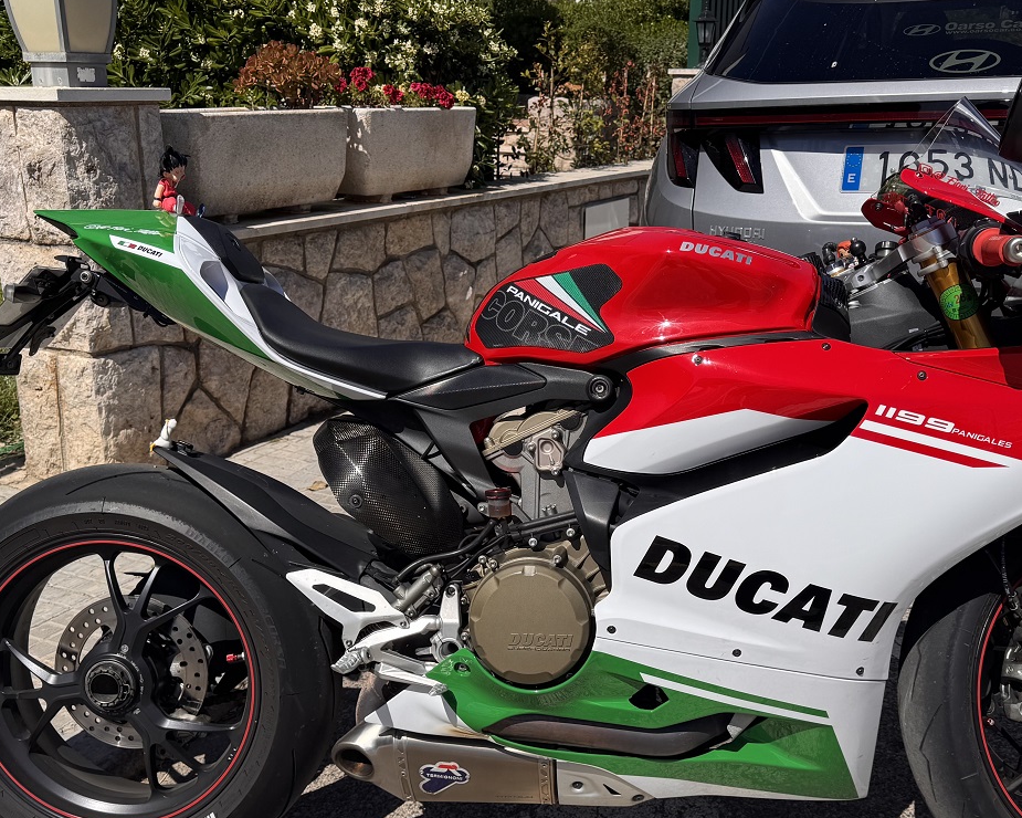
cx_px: 581
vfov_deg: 39.1
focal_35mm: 38
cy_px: 459
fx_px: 1149
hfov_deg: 47.8
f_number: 1.78
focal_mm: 6.76
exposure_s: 1/7092
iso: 80
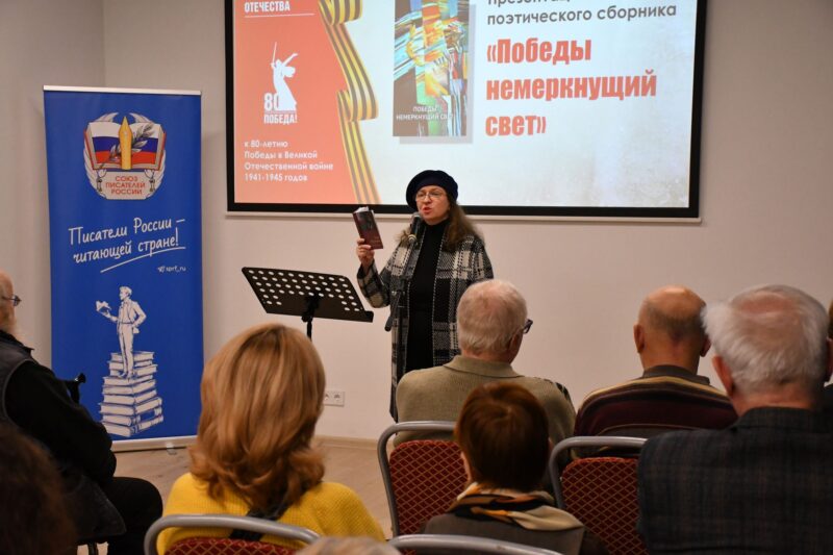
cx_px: 416
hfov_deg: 35.1
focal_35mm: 57
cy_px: 278
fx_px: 1319
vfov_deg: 23.8
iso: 4000
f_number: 4.2
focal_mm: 38
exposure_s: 1/500
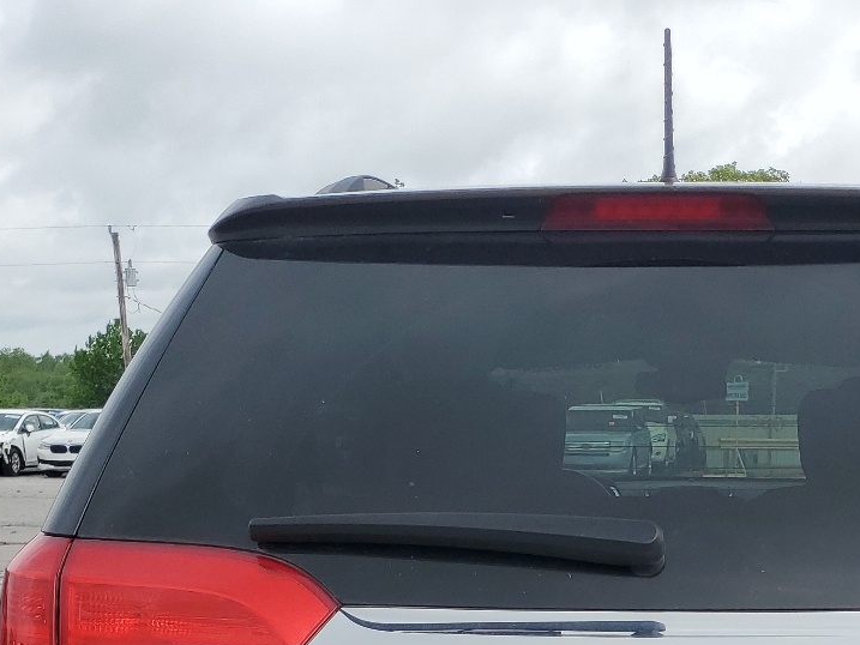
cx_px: 642
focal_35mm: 58
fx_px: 1441
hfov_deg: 32.6
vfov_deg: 23.6
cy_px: 717
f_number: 1.5
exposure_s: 1/2000
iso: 50
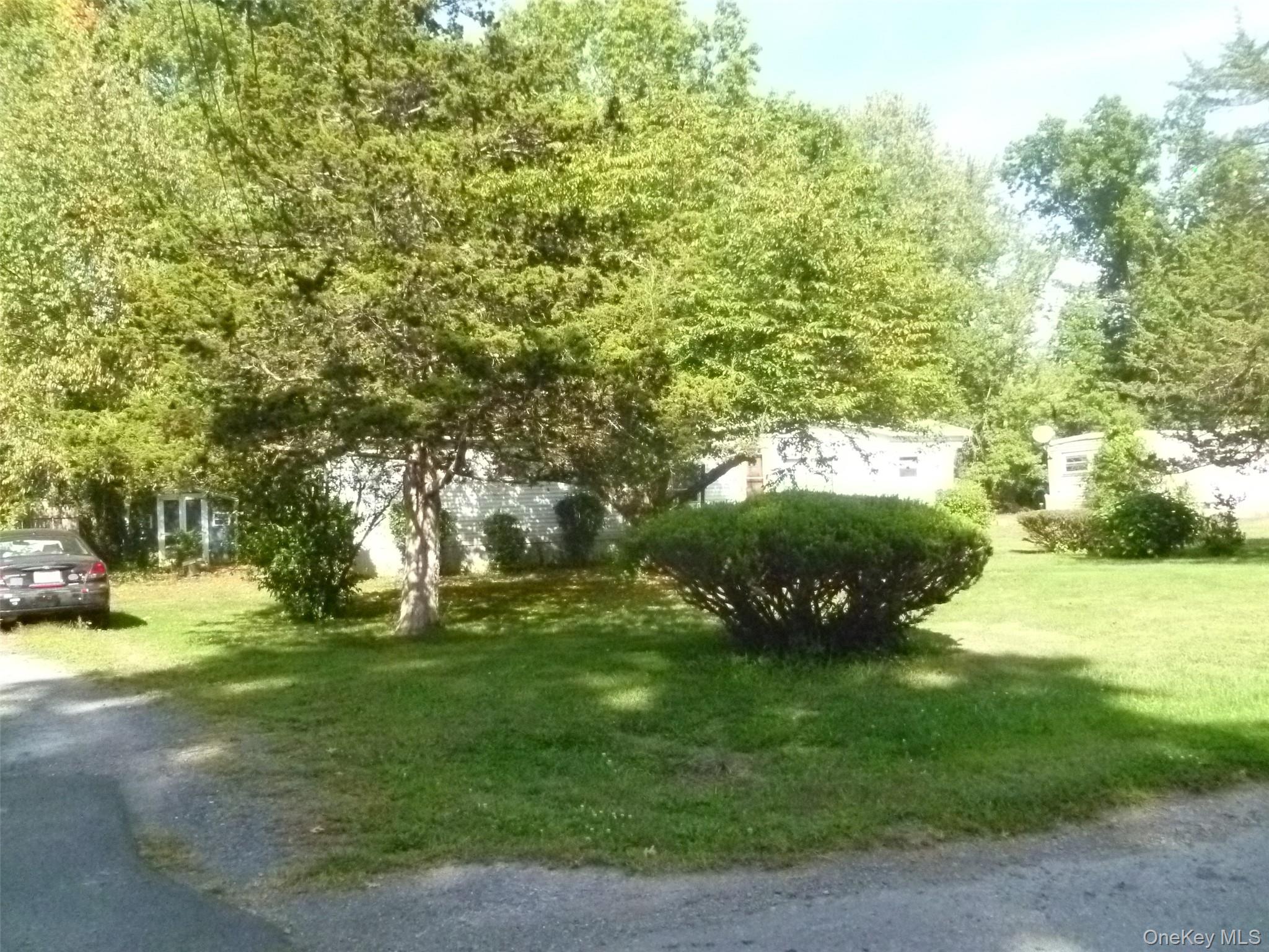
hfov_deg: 63.4
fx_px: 1026
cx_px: 634
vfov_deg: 49.7
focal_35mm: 28
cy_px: 476
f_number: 10
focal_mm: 5
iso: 1600
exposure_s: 1/400
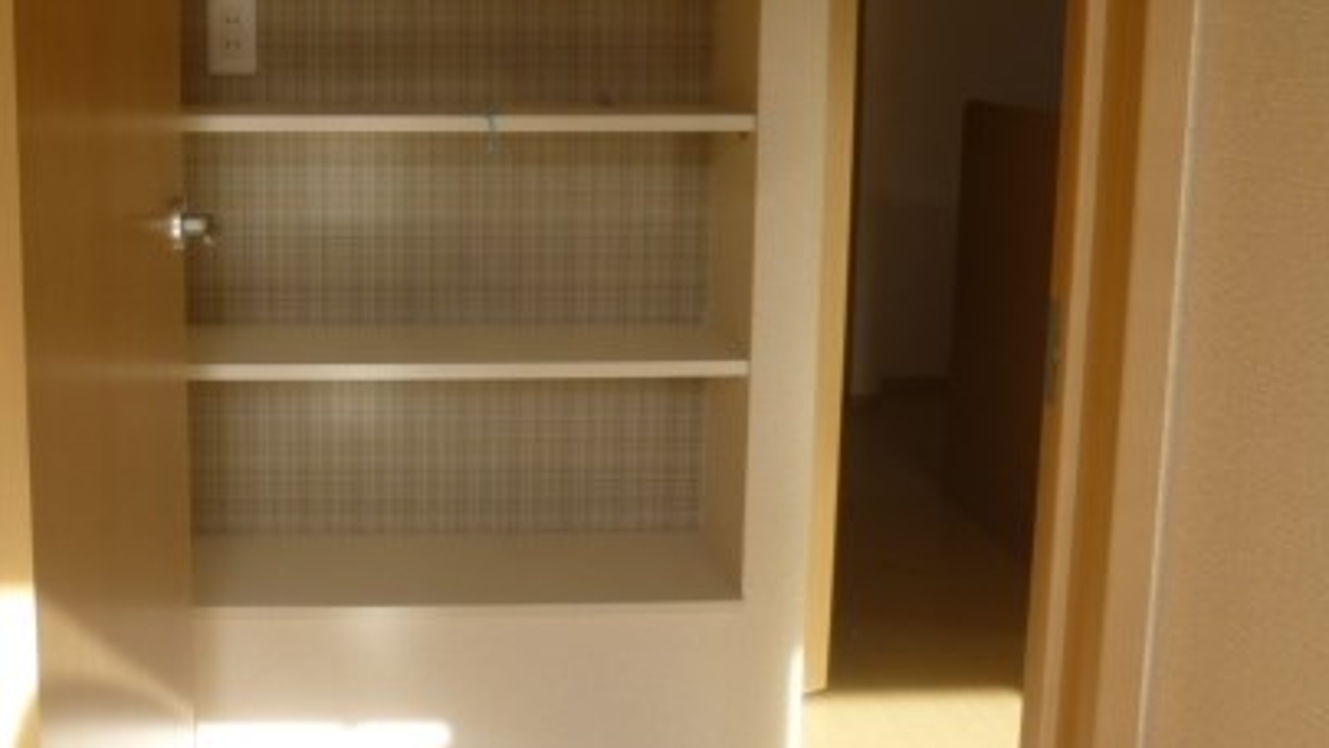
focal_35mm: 43
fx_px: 1516
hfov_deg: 46.7
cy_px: 259
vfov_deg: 27.6
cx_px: 463
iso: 100
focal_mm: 4.5
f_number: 3.1
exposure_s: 1/200
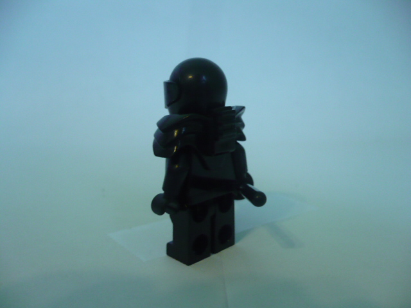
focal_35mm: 35
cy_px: 154
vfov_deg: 40.7
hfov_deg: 52.6
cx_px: 206
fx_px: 416
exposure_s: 1/15
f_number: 2.8
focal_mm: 5.8
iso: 200
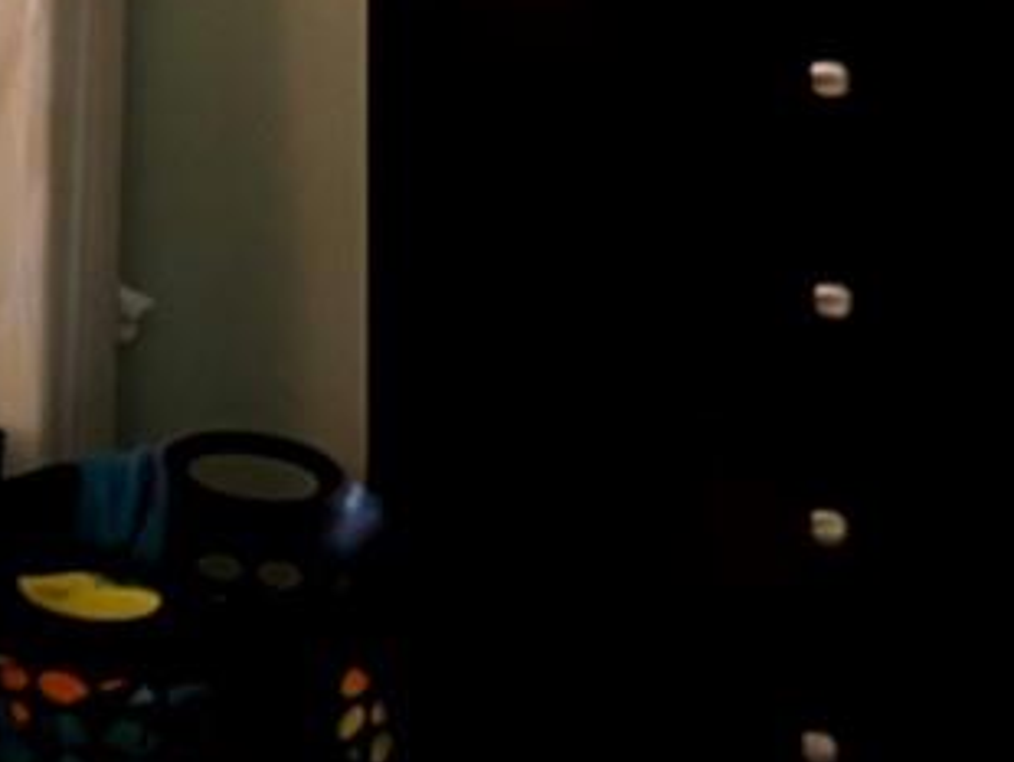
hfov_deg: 13.9
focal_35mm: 134
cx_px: -428
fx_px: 3928
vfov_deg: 10.9
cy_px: -69
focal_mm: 5.96
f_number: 1.6
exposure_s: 1/40
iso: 400
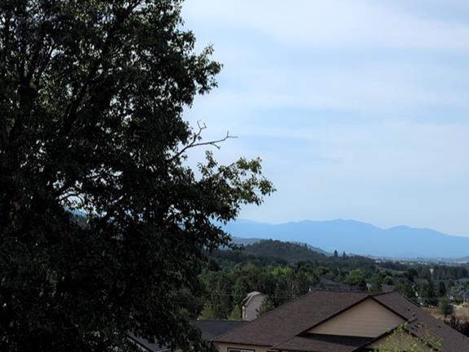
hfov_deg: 28.1
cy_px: 62
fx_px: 921
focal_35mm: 68
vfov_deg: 21.3
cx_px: 115
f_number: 1.8
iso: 25
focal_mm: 4.25
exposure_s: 1/6061
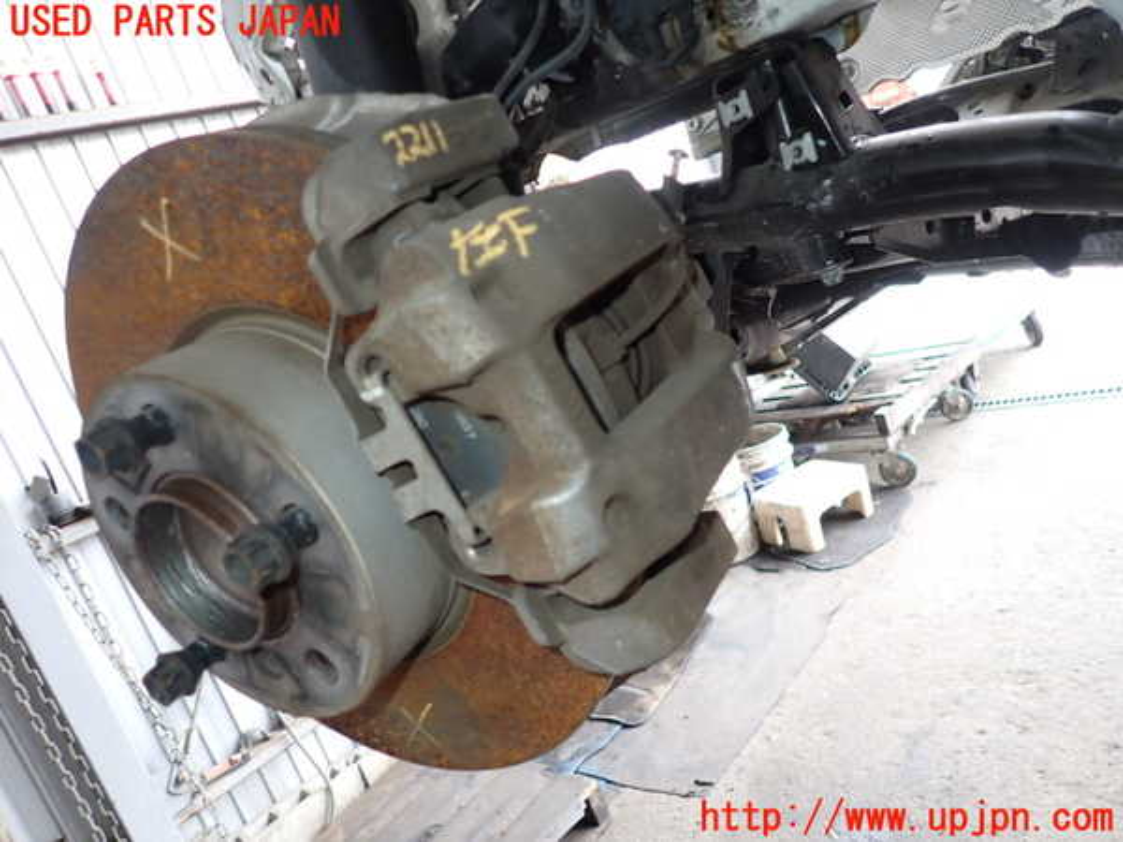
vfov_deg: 54.9
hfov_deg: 69.4
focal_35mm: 25
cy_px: 421
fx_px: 811
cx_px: 562
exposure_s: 1/60
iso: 200
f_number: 2
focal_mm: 4.5
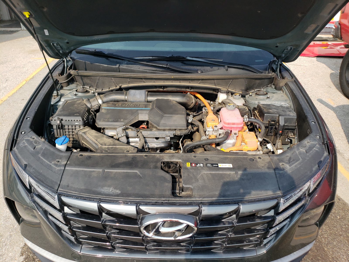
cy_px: 131
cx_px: 174
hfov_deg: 67.3
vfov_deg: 53.1
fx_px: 262
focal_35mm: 26
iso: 50
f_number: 1.5
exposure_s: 1/1429
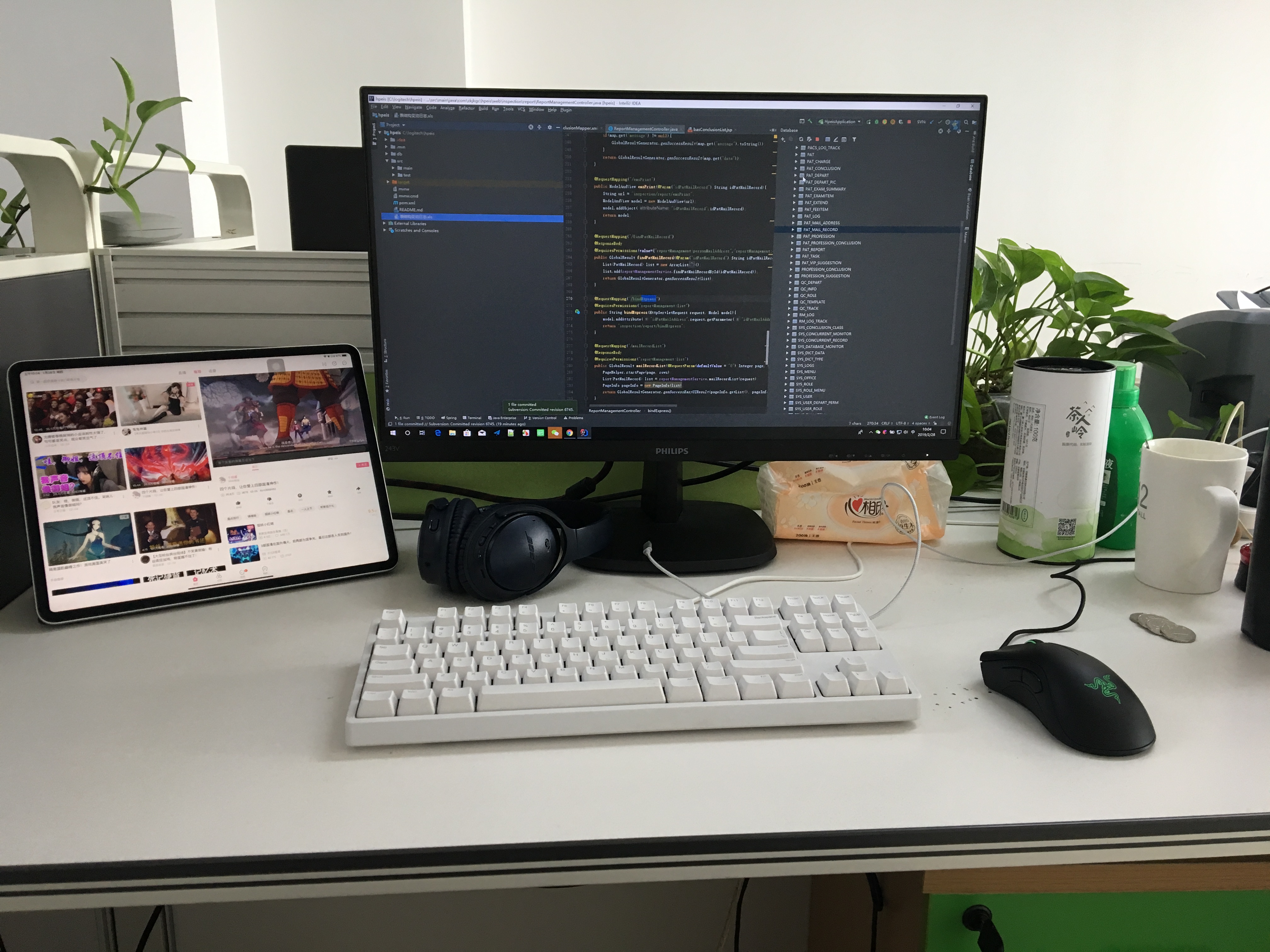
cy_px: 476
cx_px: 635
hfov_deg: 61.7
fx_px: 1064
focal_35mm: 29
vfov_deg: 48.2
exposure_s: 1/33
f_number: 2.2
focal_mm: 4.15
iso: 50
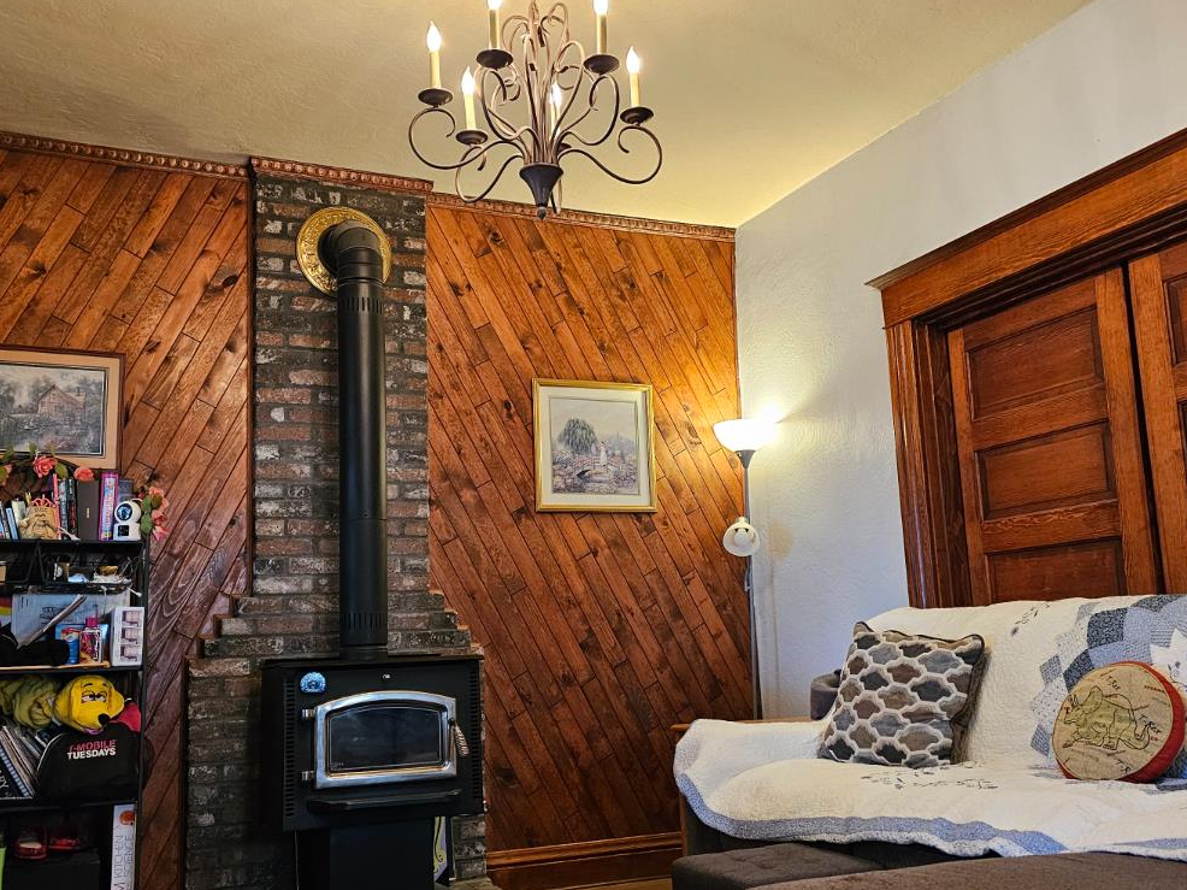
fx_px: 1200
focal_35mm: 35
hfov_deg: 52.6
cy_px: 434
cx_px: 616
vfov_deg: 40.7
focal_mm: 6.3
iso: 640
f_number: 1.7
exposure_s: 1/120
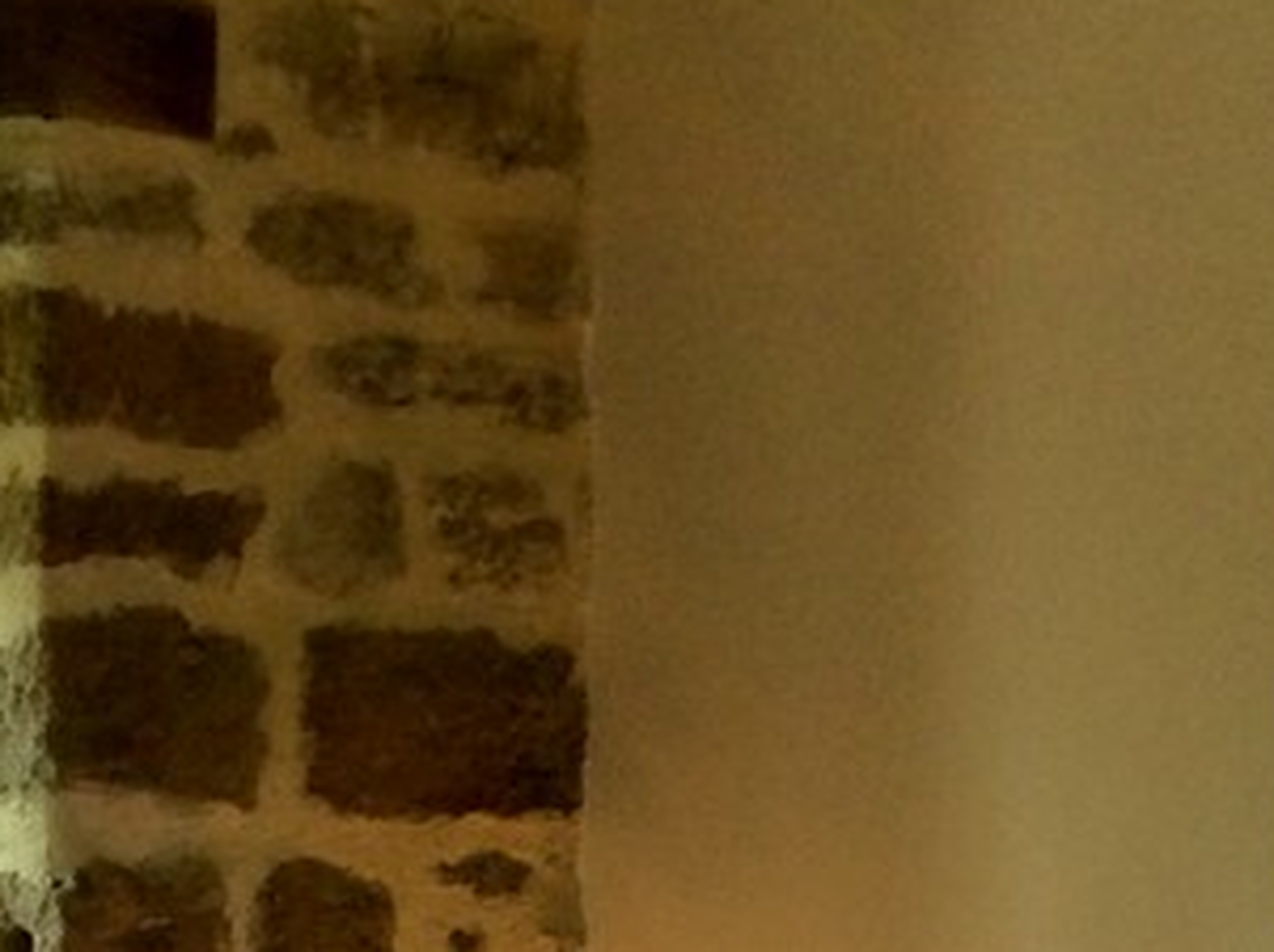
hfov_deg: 18.1
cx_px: 584
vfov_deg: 12.9
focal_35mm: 109
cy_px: 1403
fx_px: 4007
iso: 50
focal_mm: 3.3
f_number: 2.4
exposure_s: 1/24
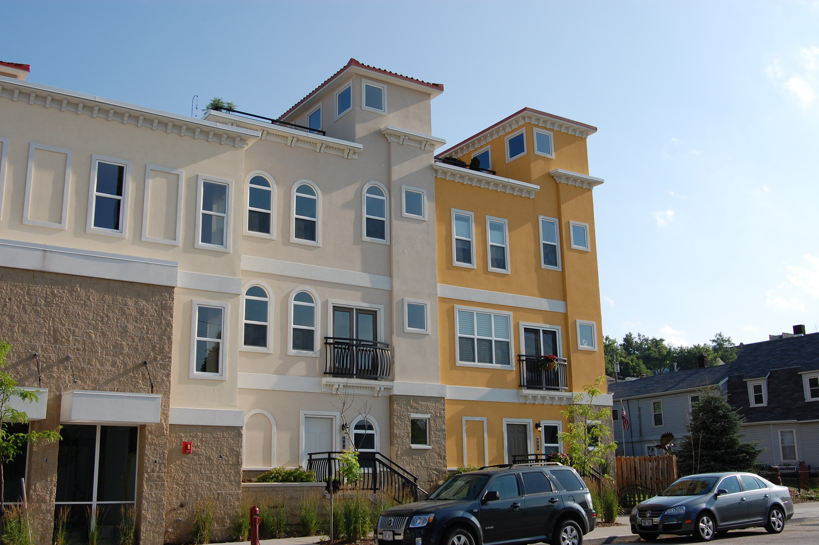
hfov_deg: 49.6
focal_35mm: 39
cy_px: 272
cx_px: 410
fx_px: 886
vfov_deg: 34.1
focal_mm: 26
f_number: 10
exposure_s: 1/400
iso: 200
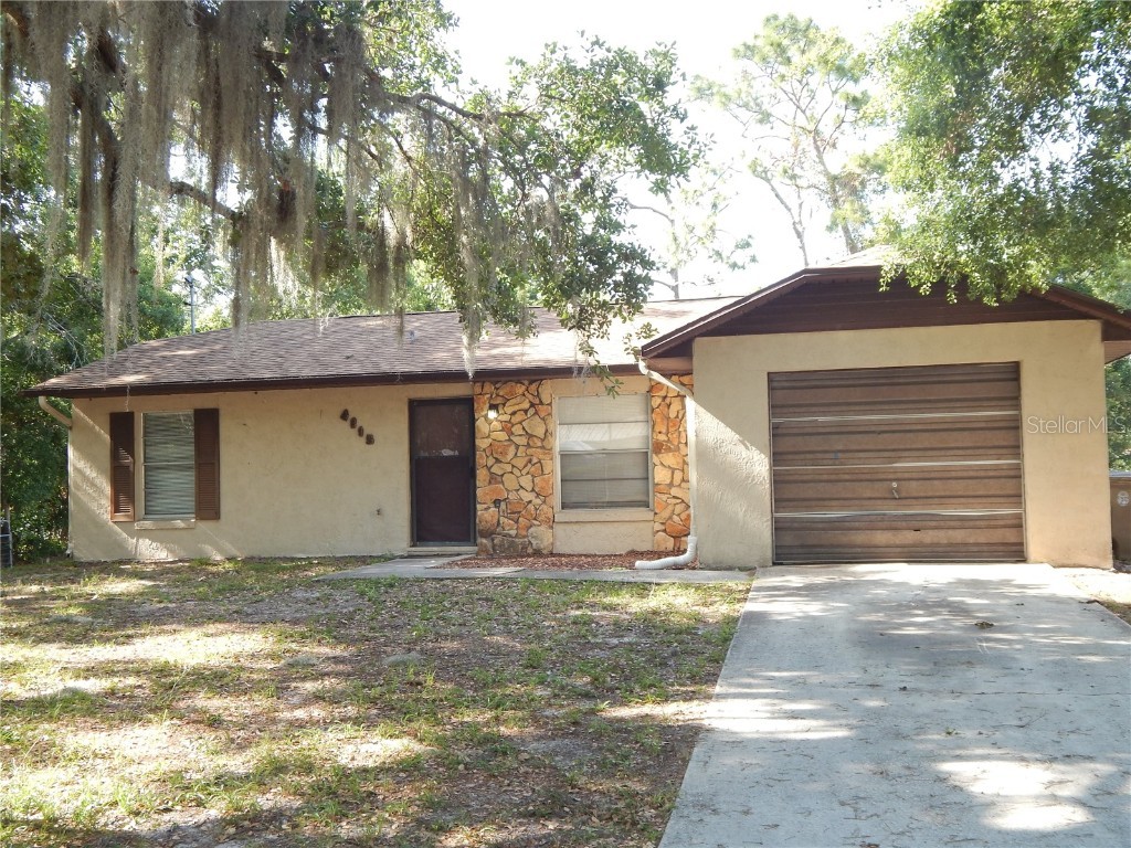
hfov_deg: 49.0
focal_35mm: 38
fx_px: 1242
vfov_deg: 37.7
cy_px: 424
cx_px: 566
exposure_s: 1/100
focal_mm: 6.8
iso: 125
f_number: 3.4
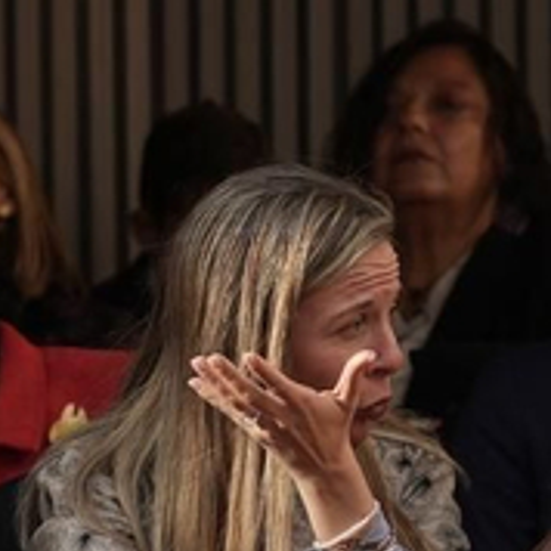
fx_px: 14479
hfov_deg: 2.2
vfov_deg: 2.2
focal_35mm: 804
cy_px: 687
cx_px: -1316
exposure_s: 1/1000
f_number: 2.8
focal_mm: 105
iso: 100
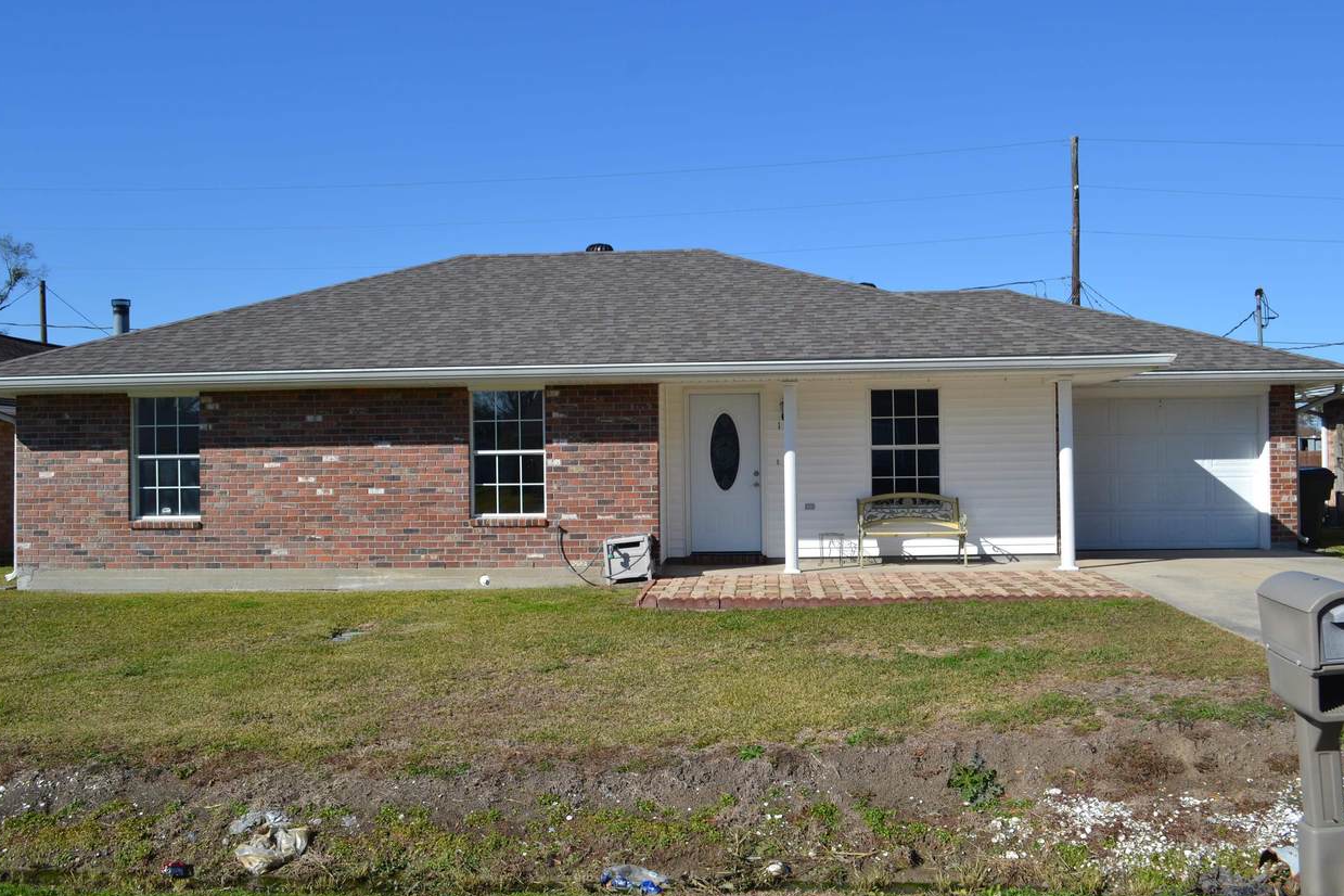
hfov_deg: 60.3
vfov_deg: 42.3
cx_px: 681
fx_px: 1157
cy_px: 444
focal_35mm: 31
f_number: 8
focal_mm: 20
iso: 100
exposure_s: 1/250
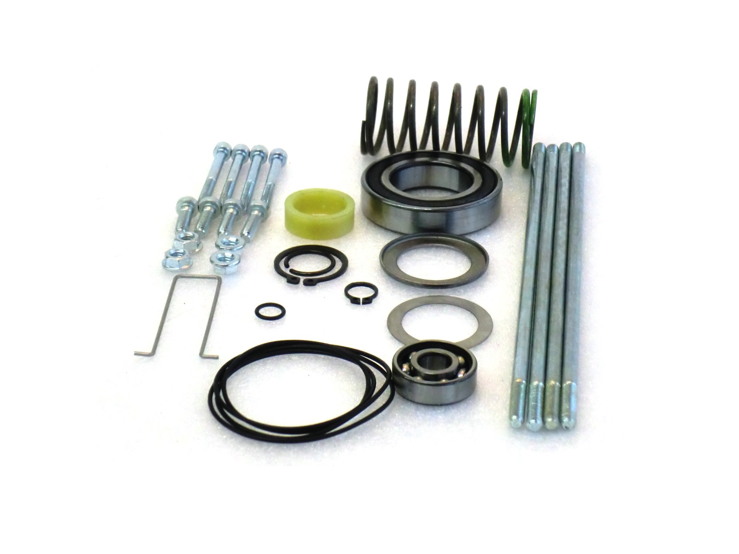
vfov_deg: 16.8
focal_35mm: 88
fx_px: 1879
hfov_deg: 22.3
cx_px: 370
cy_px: 277
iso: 400
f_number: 5.4
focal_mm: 15.81
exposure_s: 1/80
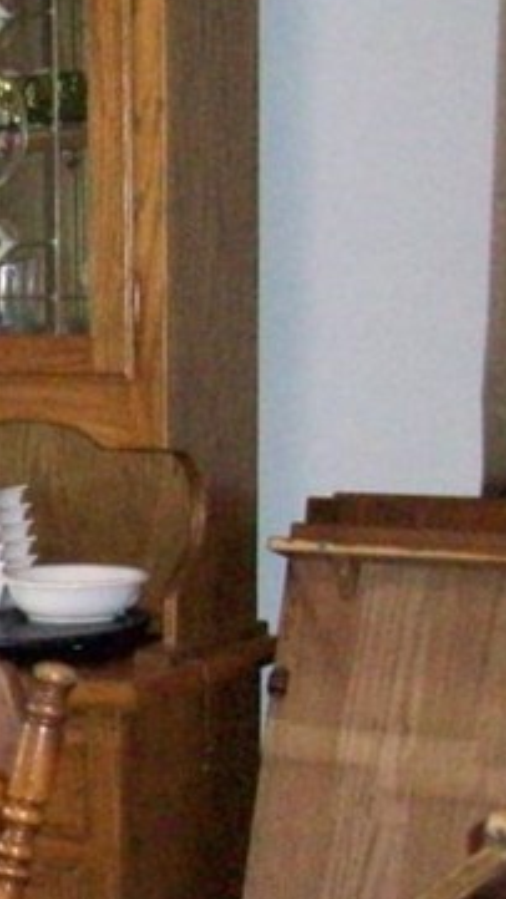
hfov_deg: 10.4
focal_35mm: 105
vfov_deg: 20.3
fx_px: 2505
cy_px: 638
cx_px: -601
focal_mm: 5.7
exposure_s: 1/64
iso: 800
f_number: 2.8
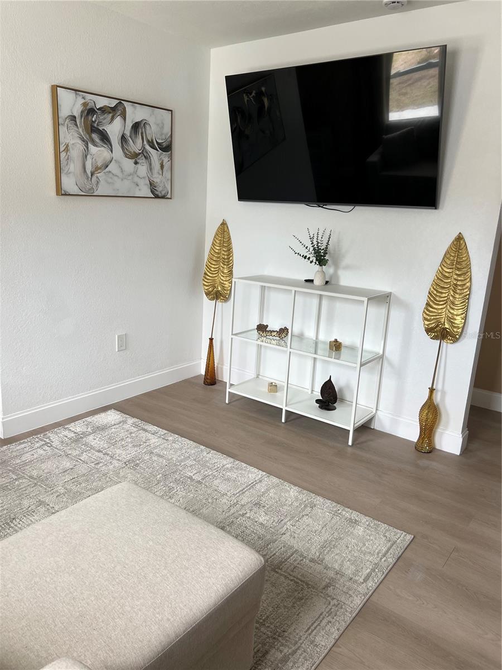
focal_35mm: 26
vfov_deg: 67.3
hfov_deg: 53.1
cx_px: 251
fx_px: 503
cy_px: 335
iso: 50
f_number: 1.5
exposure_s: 1/121
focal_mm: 5.7
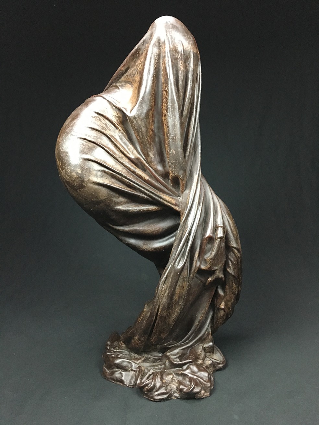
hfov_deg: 48.2
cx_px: 160
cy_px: 212
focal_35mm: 29
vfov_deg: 61.7
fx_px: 356
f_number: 2.2
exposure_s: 1/30
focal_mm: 4.2
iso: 250
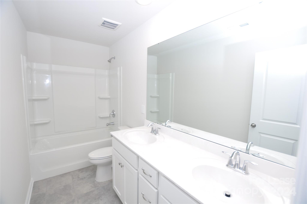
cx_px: 154
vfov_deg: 77.2
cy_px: 102
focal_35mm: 15
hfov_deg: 100.5
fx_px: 128
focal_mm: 10
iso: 400
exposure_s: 1/90
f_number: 4.8
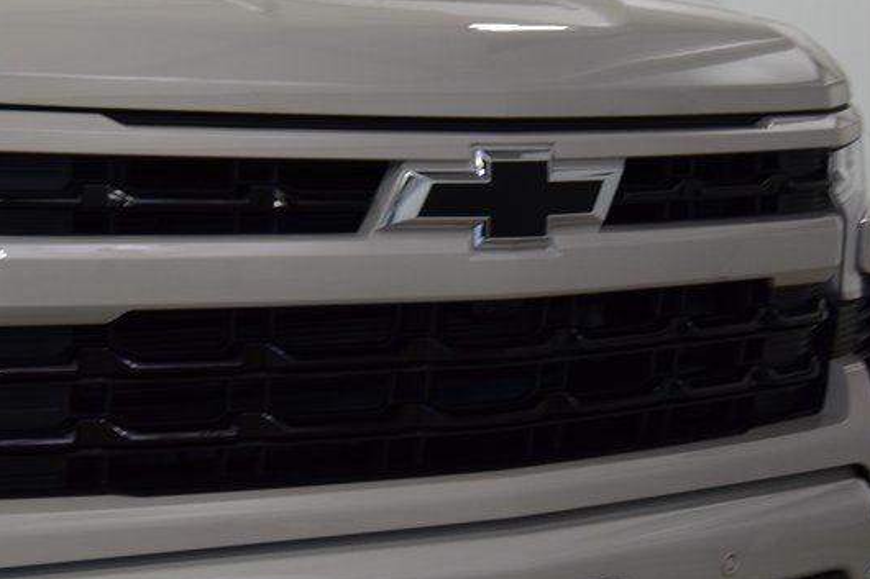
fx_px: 2102
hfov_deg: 23.4
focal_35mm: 87
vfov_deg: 15.7
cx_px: 391
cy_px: 319
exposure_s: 1/60
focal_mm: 48
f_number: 8
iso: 1100
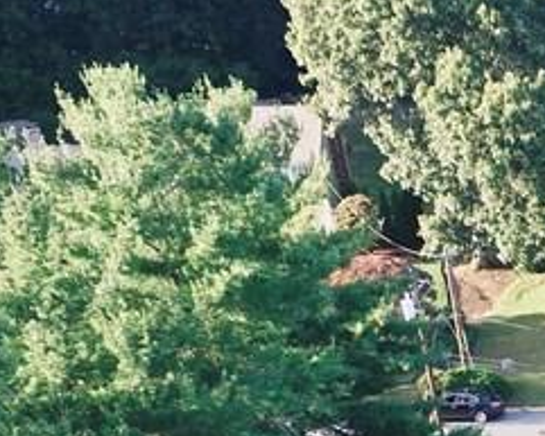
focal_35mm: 83
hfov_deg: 19.5
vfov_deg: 15.3
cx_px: 862
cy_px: 845
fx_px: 1339
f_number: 2.8
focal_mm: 3.61
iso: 100
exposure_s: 1/200
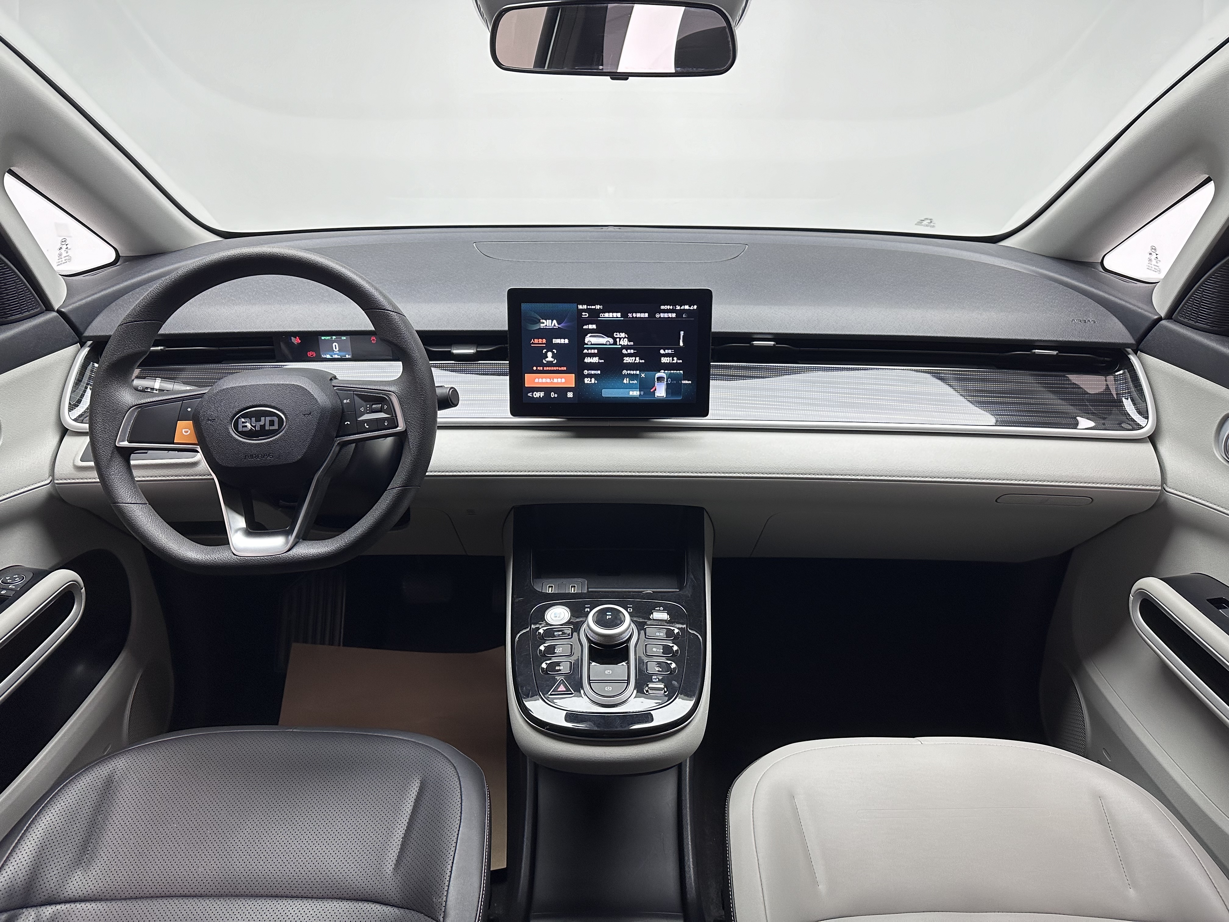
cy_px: 461
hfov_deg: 71.6
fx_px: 852
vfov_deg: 56.8
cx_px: 614
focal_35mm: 24
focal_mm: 6.86
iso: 200
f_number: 1.78
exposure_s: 1/100
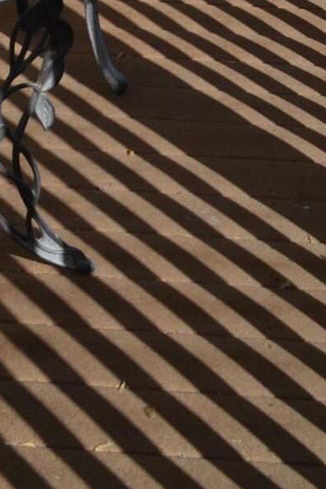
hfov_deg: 12.4
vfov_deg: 16.8
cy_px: -249
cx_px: 115
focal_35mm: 110
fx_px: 1494
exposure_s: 1/250
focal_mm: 22
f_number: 8
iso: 100
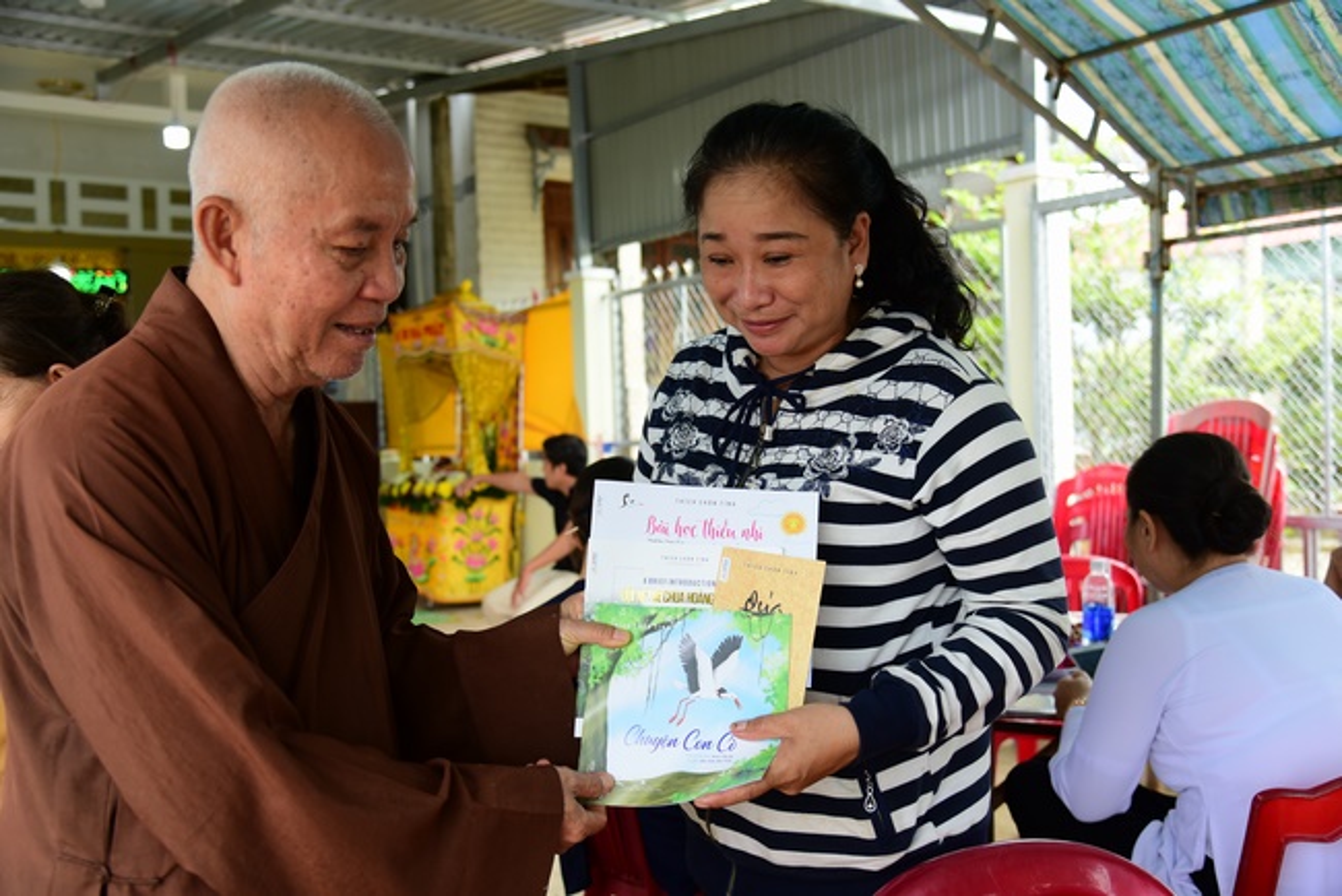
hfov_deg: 55.8
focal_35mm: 34
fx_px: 1268
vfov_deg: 38.9
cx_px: 671
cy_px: 448
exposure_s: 1/250
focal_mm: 34
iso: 320
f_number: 4
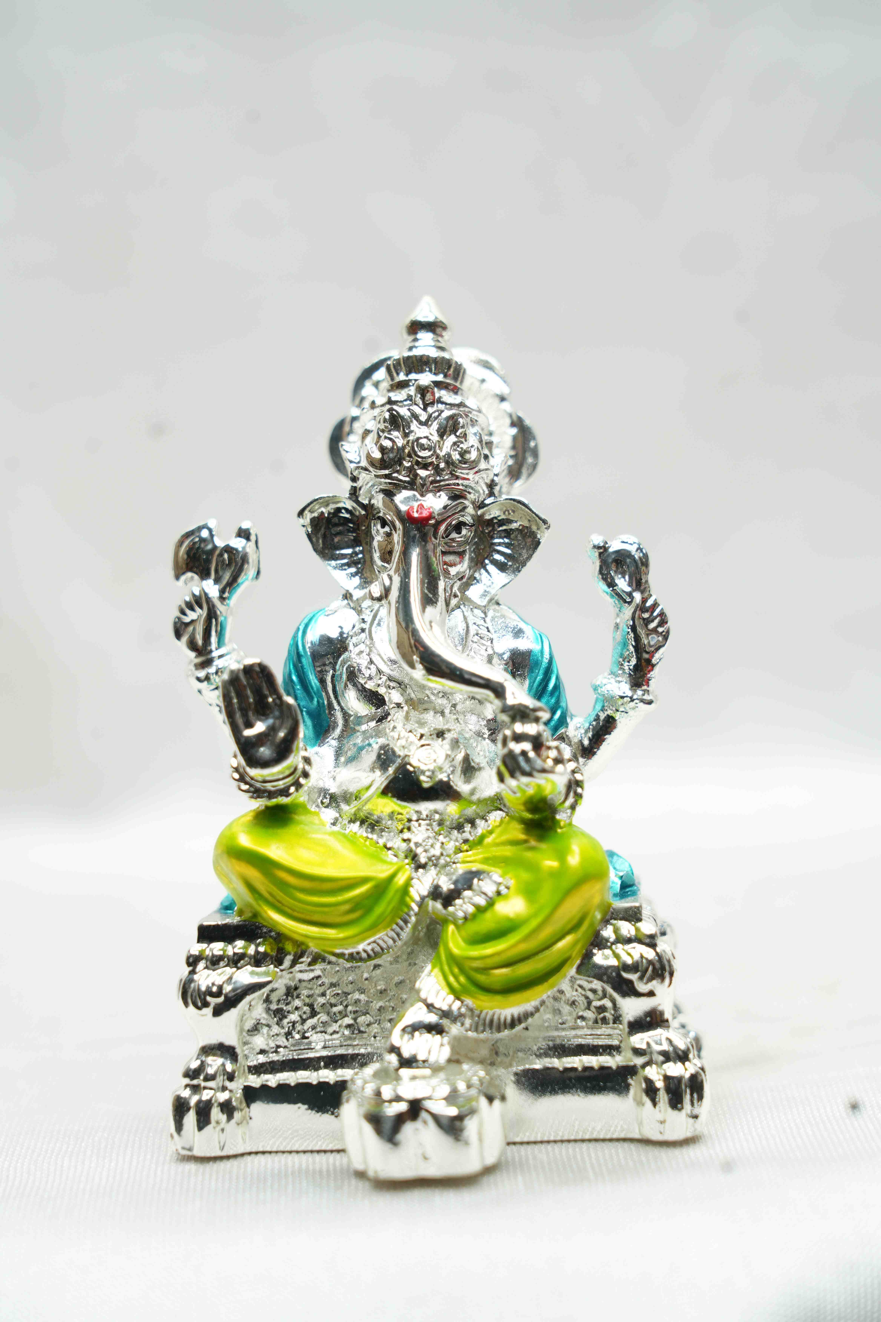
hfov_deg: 13.0
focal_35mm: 105
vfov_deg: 19.5
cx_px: 440
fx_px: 3854
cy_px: 661
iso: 400
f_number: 7.1
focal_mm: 105
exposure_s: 1/50
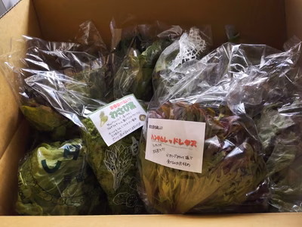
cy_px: 114
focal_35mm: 29
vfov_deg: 48.2
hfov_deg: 61.7
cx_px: 151
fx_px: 253
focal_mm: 3.8
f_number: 2
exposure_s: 1/33.3
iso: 100
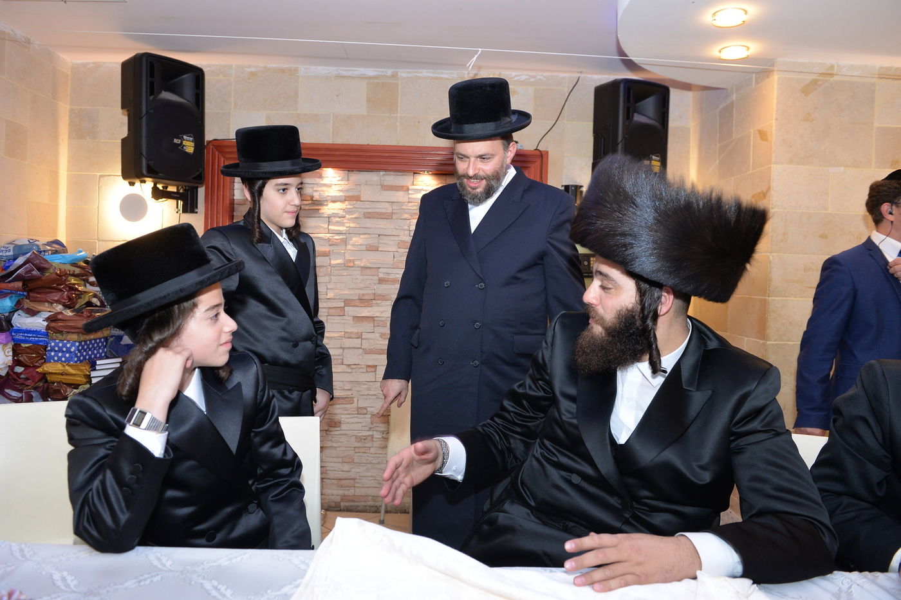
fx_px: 651
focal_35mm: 26
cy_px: 300
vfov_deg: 49.5
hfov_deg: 69.4
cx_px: 450
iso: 1250
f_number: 4.5
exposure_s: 1/125
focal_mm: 26
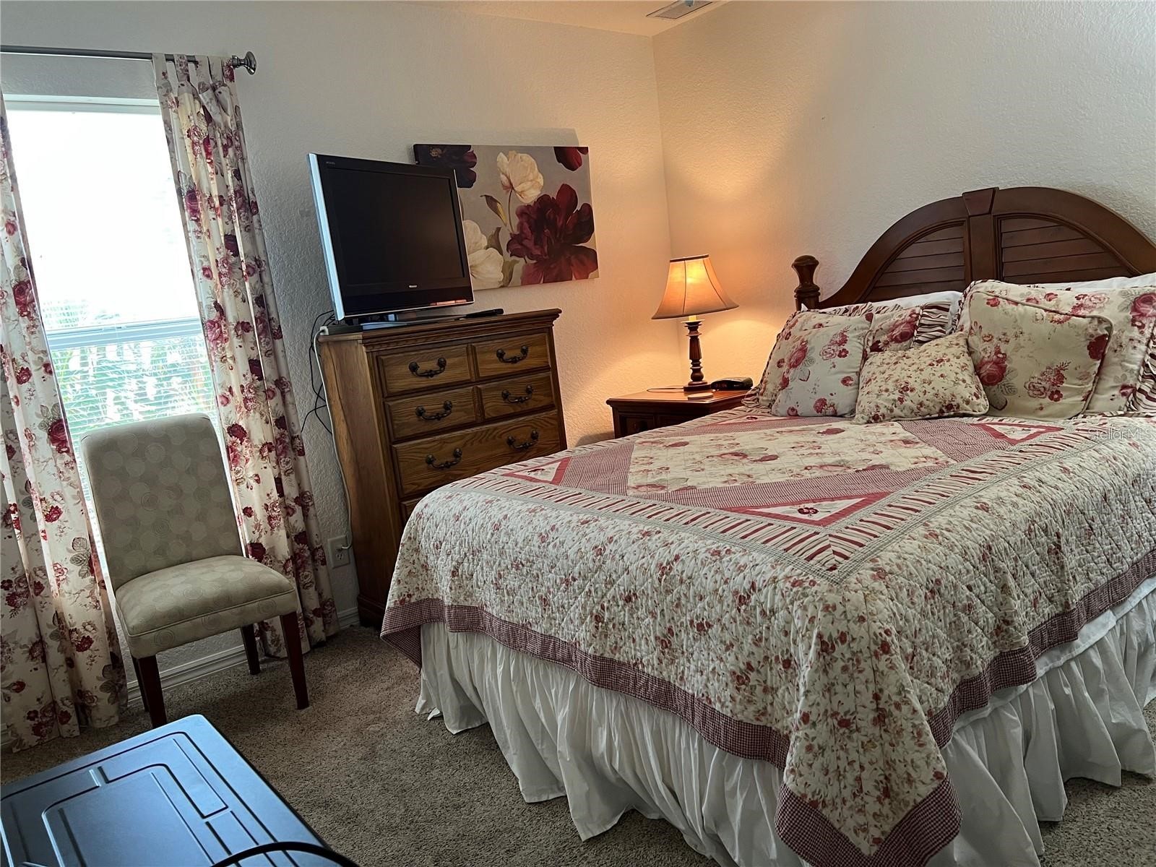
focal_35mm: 26
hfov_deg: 67.3
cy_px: 434
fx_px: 868
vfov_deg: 53.1
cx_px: 578
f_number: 1.5
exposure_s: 1/60
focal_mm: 5.7
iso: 200
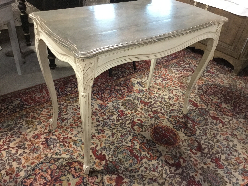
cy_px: 93
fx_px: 222
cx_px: 124
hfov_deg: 58.4
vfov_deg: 45.4
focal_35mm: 31
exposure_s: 1/17
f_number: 2.4
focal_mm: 3.3
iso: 500
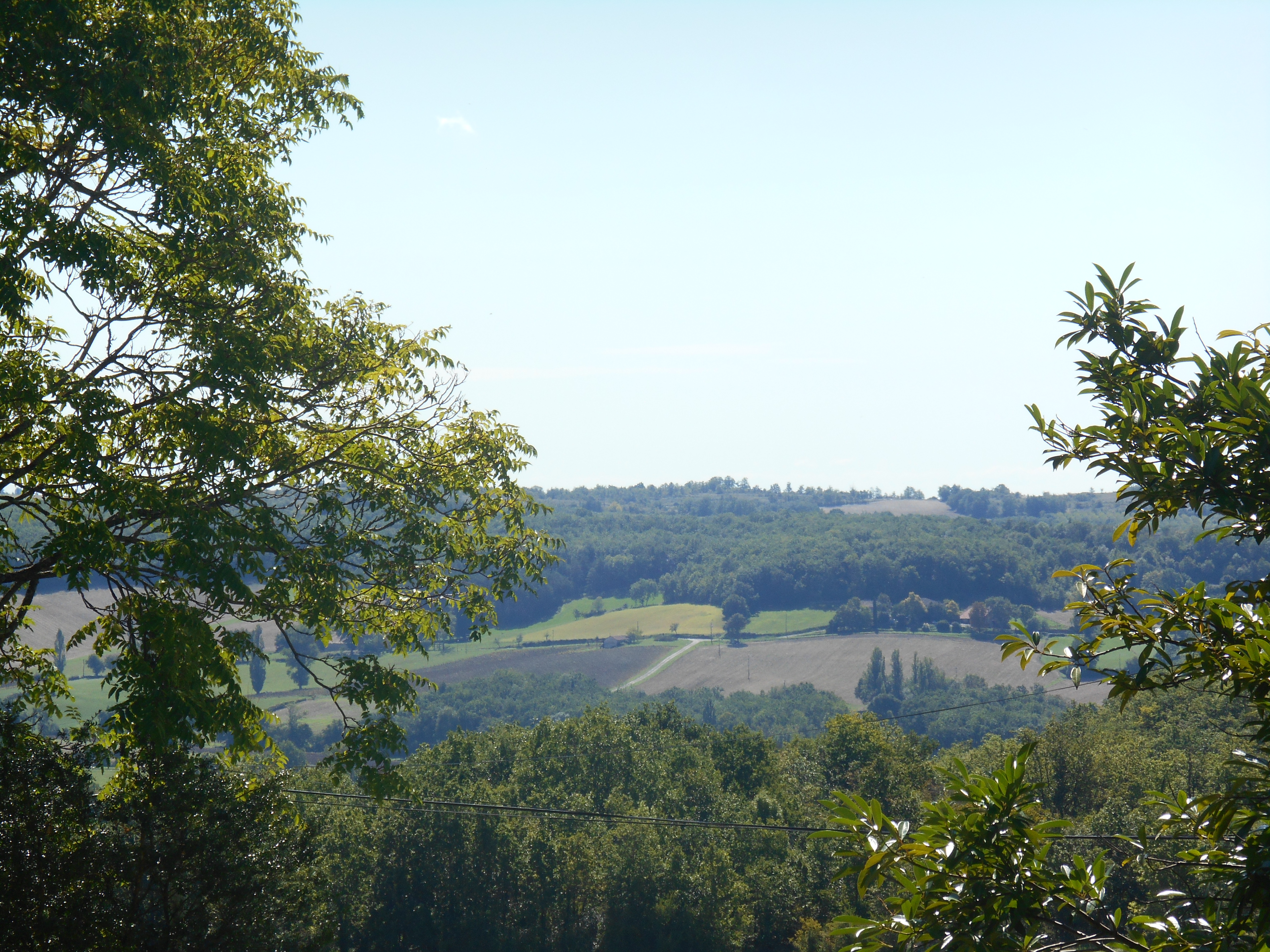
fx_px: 6677
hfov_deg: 10.9
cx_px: 635
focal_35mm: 182
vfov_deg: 8.2
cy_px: 476
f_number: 6.4
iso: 80
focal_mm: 32.9
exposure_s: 1/250
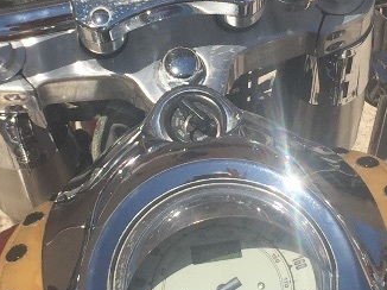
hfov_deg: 17.3
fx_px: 1274
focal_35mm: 114
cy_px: 126
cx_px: 228
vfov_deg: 13.0
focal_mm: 4.15
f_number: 2.2
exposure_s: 1/3968
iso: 32
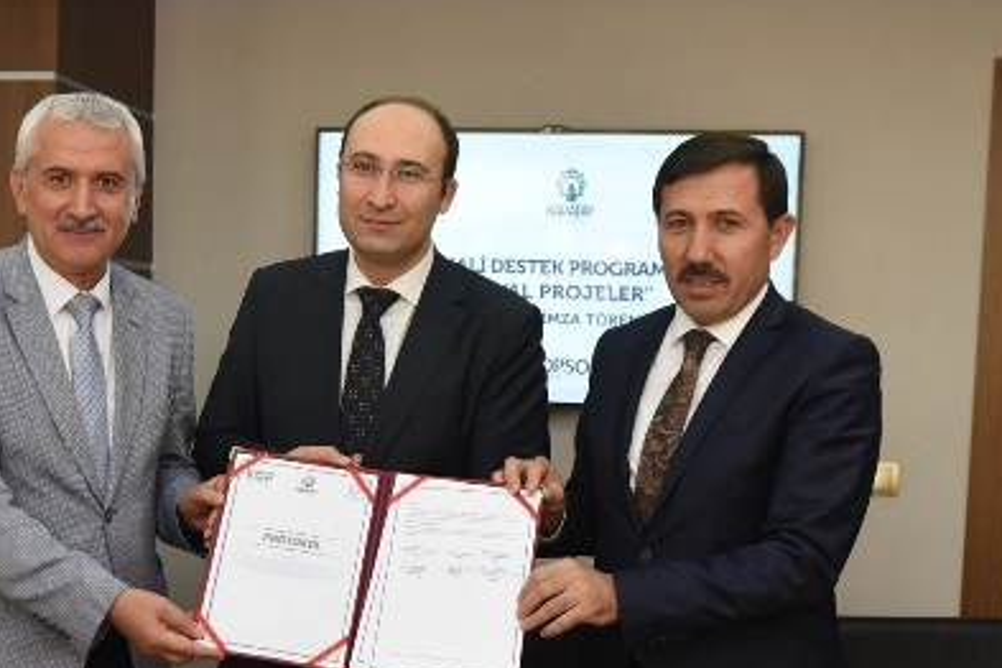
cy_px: 450
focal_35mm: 57
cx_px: 319
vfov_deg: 23.7
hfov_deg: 34.7
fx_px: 1586
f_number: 5
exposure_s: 1/200
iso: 1600
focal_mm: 35
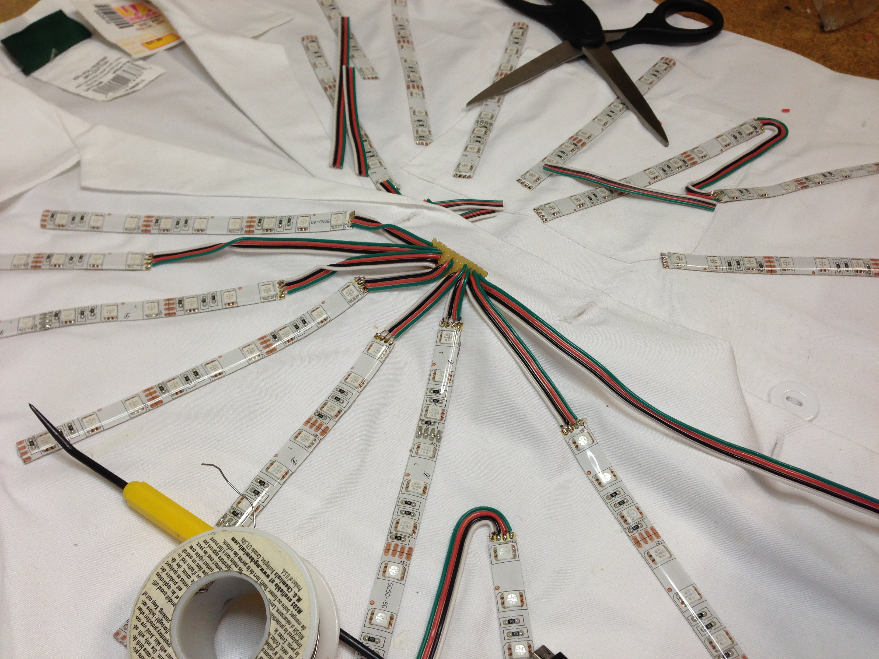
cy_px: 330
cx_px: 440
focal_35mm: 33
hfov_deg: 55.4
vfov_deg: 42.9
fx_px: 838
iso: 64
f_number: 2.4
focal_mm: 4.13
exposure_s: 1/40
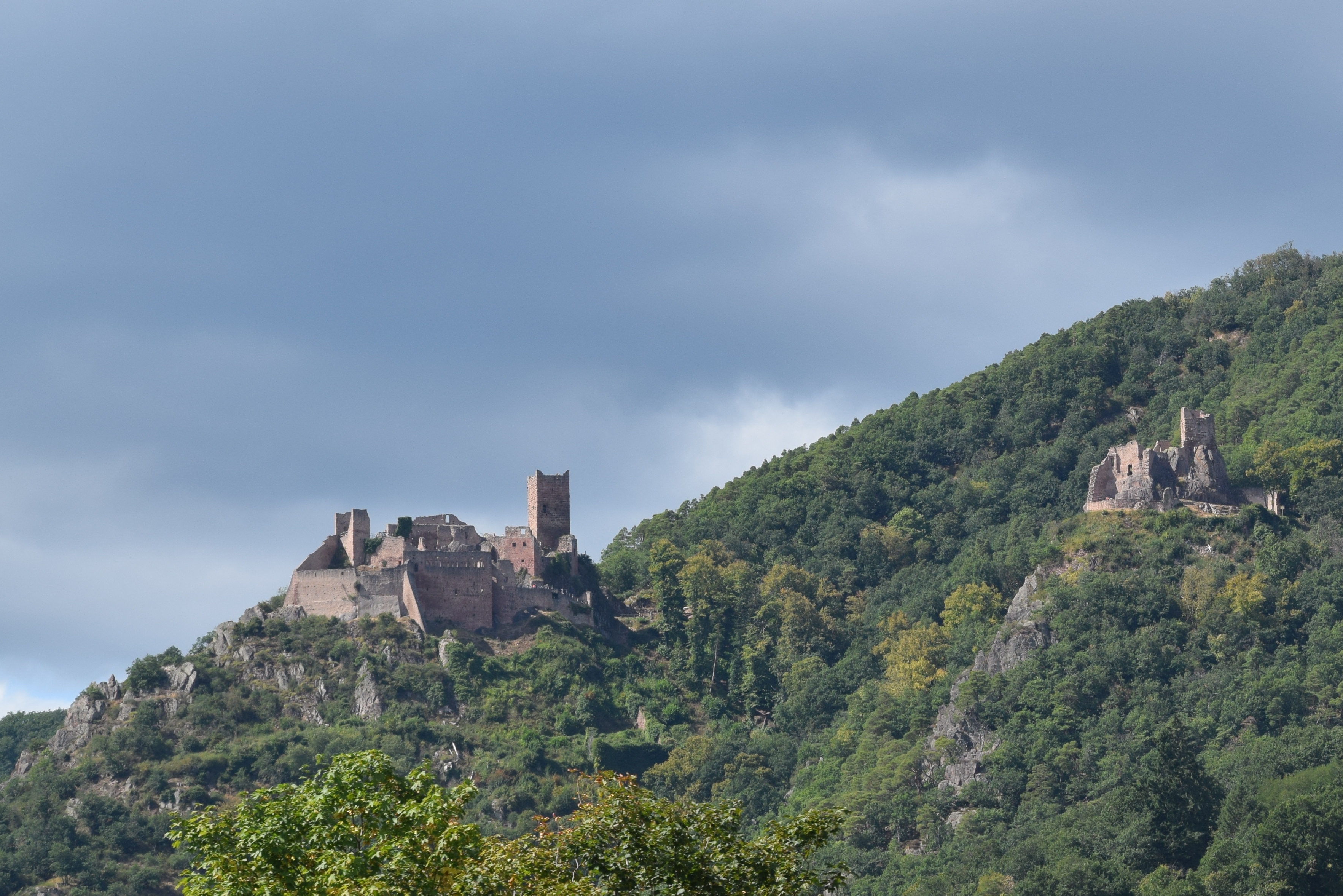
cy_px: 296
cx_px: 1023
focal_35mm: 204
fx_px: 7610
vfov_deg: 6.7
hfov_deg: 10.1
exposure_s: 1/320
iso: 200
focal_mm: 80
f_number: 9
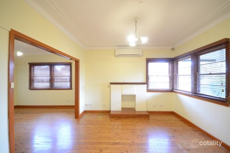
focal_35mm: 15
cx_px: 115
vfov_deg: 77.3
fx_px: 96
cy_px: 76
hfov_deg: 100.4
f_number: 5.6
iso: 800
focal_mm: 10
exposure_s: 1/20
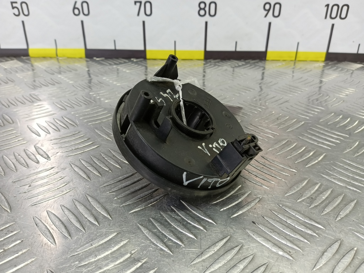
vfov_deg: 58.9
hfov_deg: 73.9
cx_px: 182
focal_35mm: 23
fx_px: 242
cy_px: 136
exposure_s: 1/50
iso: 138
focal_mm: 4.11
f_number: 1.6
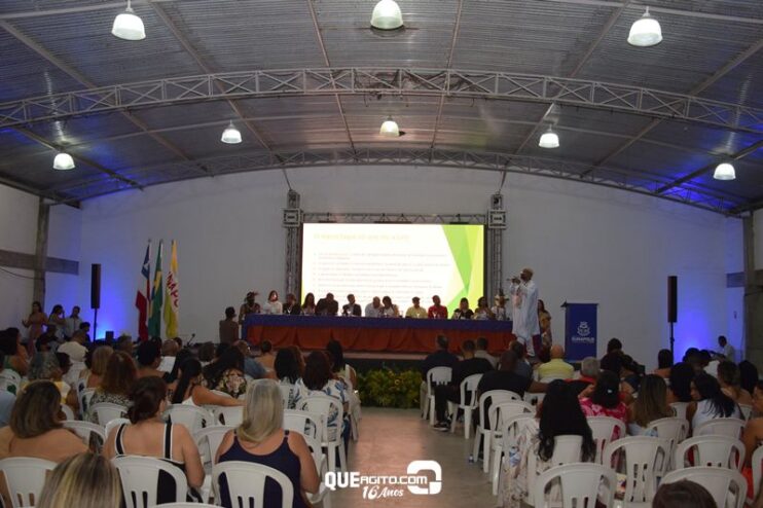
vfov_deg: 41.7
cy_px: 254
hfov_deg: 59.5
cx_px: 382
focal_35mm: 32
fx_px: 667
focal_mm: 21
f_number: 5
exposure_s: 1/100
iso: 800
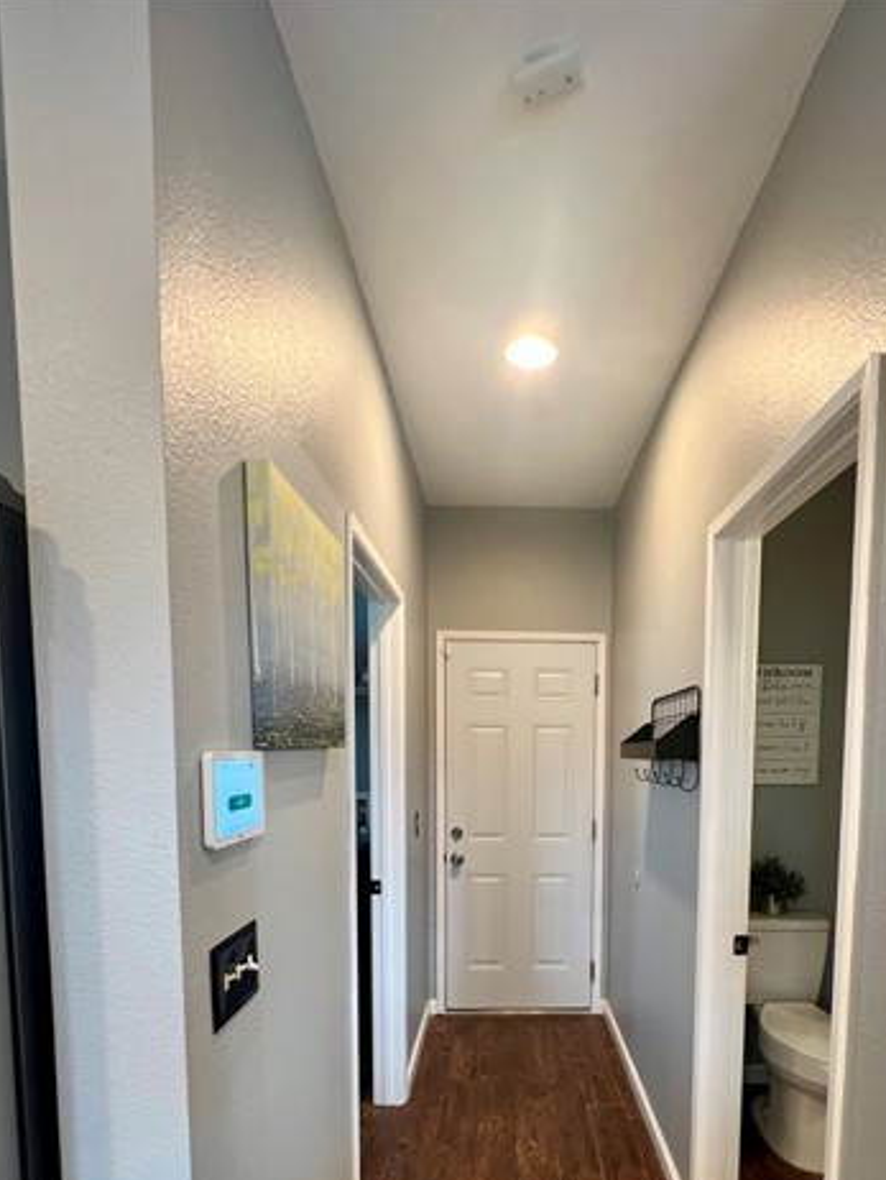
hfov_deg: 71.1
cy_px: 810
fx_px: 614
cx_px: 518
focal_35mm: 18
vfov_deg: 83.9
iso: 320
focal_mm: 1.57
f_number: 1.8
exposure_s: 1/60
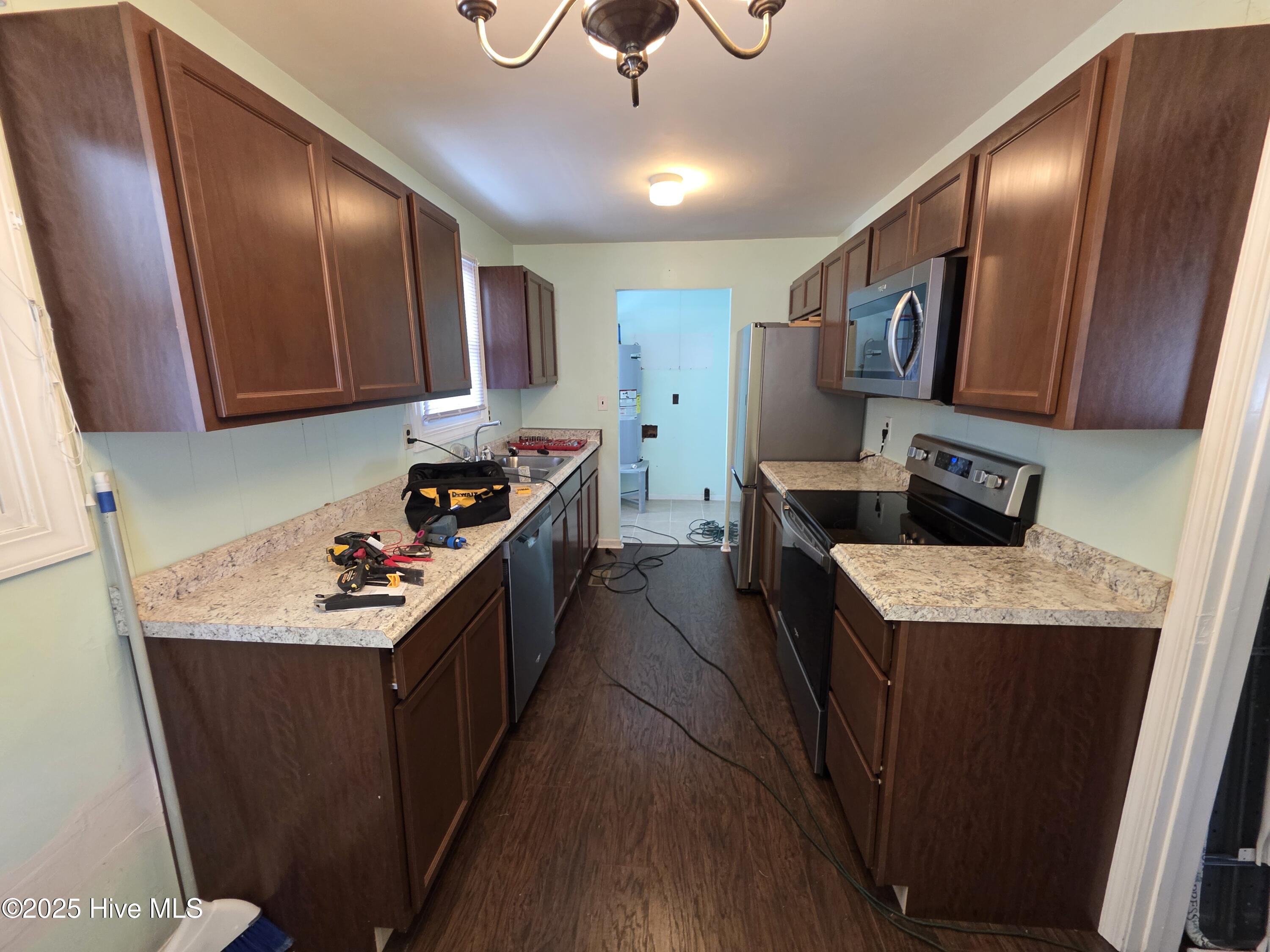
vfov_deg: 89.9
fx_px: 477
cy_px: 476
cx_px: 635
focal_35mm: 13
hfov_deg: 106.2
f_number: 1.9
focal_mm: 2.2
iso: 320
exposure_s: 1/60
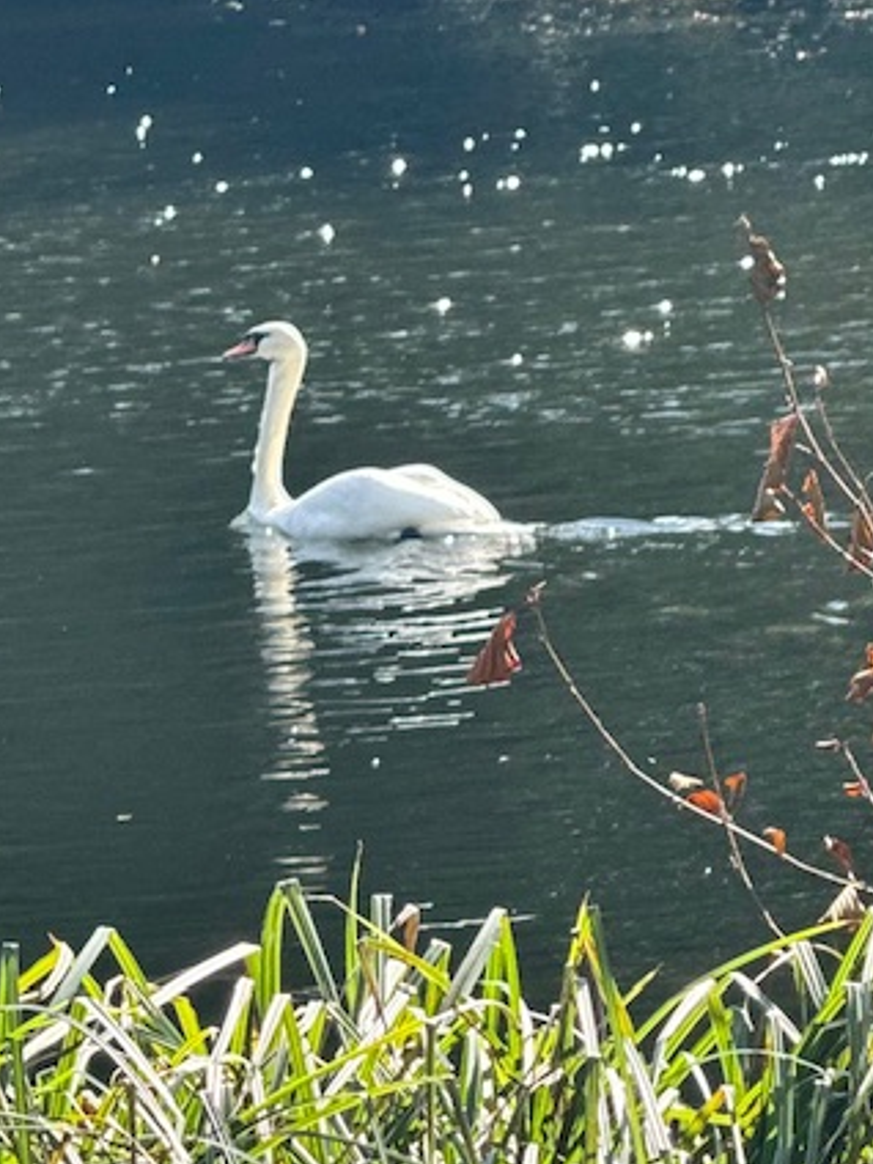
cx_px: 401
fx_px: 12173
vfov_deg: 5.5
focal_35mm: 362
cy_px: 302
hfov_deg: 4.1
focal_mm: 15.66
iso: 40
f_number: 2.8
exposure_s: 1/263
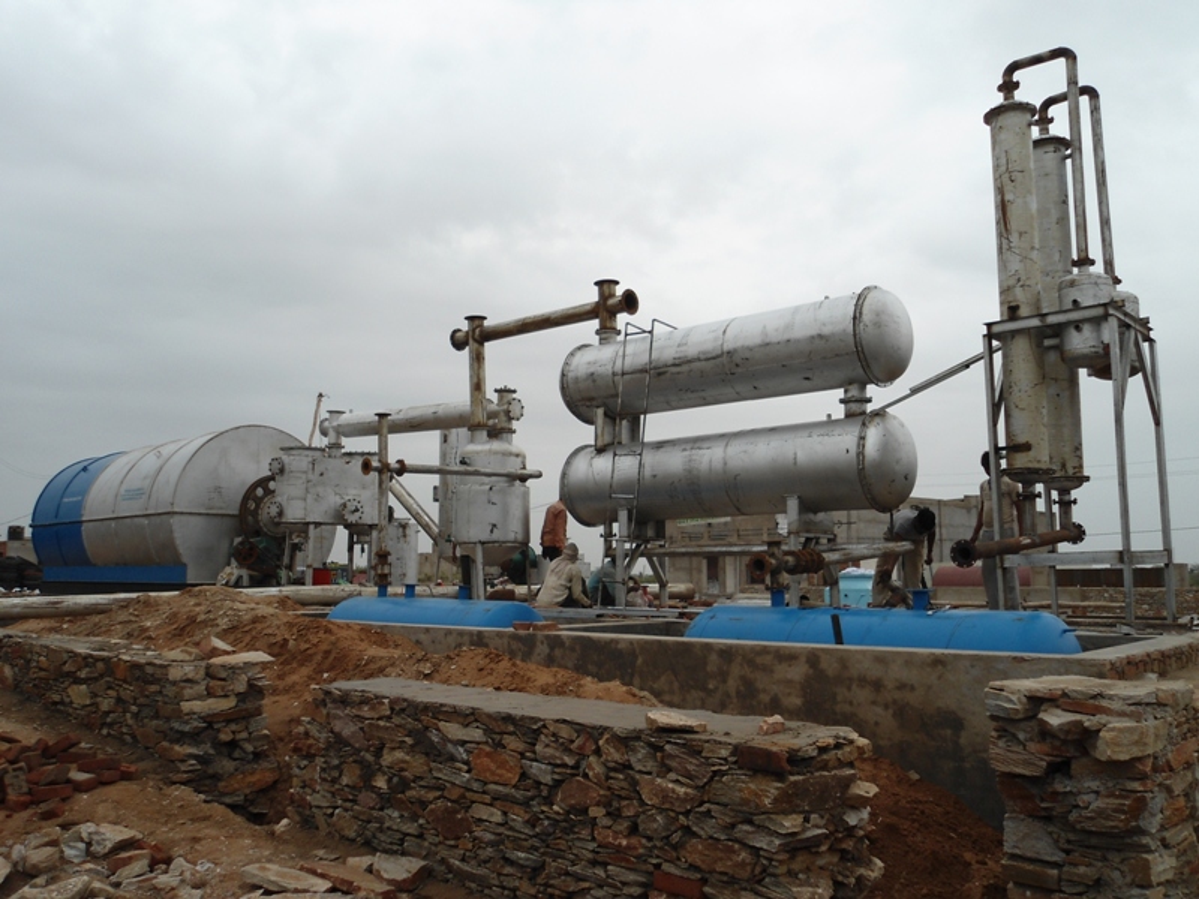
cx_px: 600
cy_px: 450
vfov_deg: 45.4
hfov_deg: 58.4
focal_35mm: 31
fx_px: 1074
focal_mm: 5.6
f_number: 8.5
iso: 80
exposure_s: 1/160
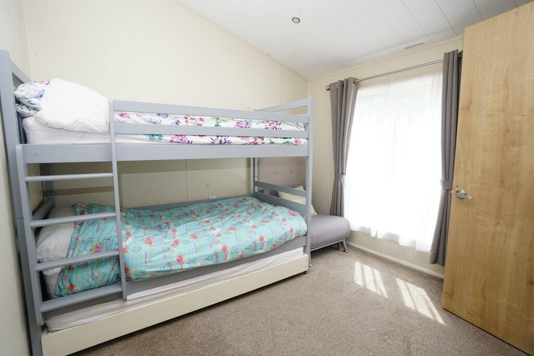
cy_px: 178
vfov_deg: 70.5
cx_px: 267
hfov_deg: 93.3
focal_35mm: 17
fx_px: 252
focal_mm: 17
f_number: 11
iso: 800
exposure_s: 1/60
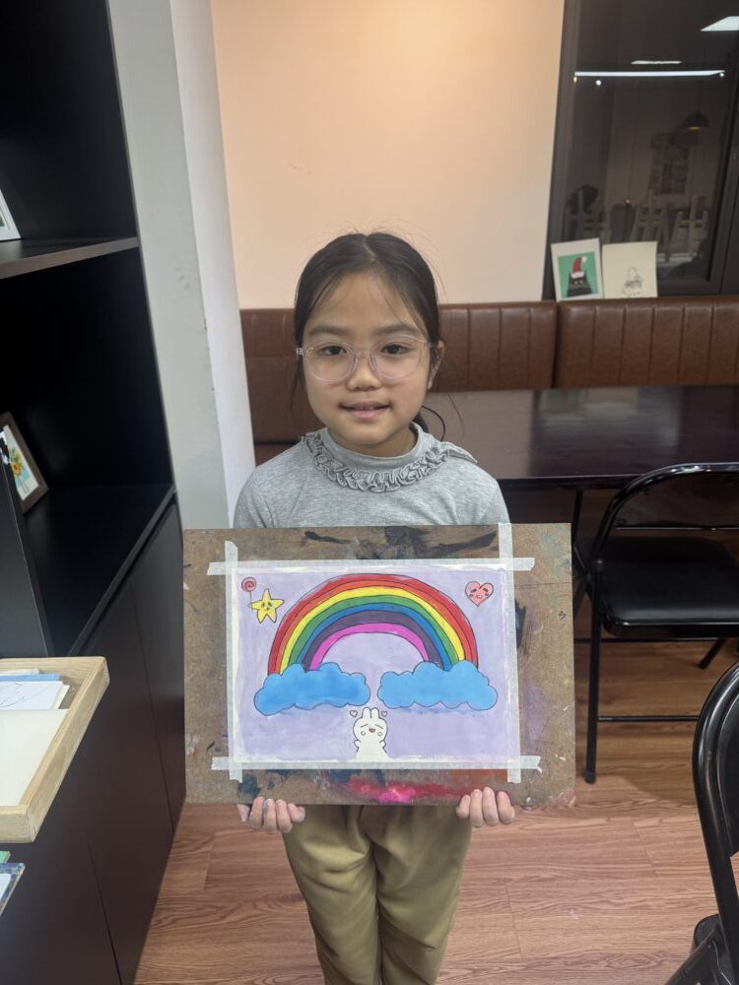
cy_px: 492
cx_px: 370
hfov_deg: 56.8
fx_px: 683
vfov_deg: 71.6
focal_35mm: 24
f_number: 1.78
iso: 80
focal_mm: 6.76
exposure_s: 1/100
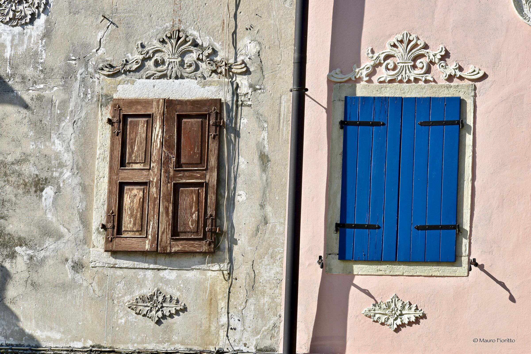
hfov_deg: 9.4
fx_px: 3246
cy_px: 177
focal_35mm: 220
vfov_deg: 6.3
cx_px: 266
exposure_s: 1/400
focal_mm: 220
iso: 200
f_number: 10
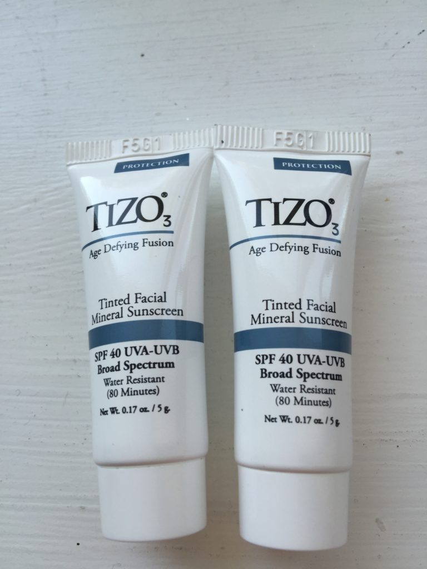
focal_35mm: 29
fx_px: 477
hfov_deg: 48.2
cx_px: 214
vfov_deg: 61.7
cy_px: 284
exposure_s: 1/60
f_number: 2.2
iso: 32
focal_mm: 4.15
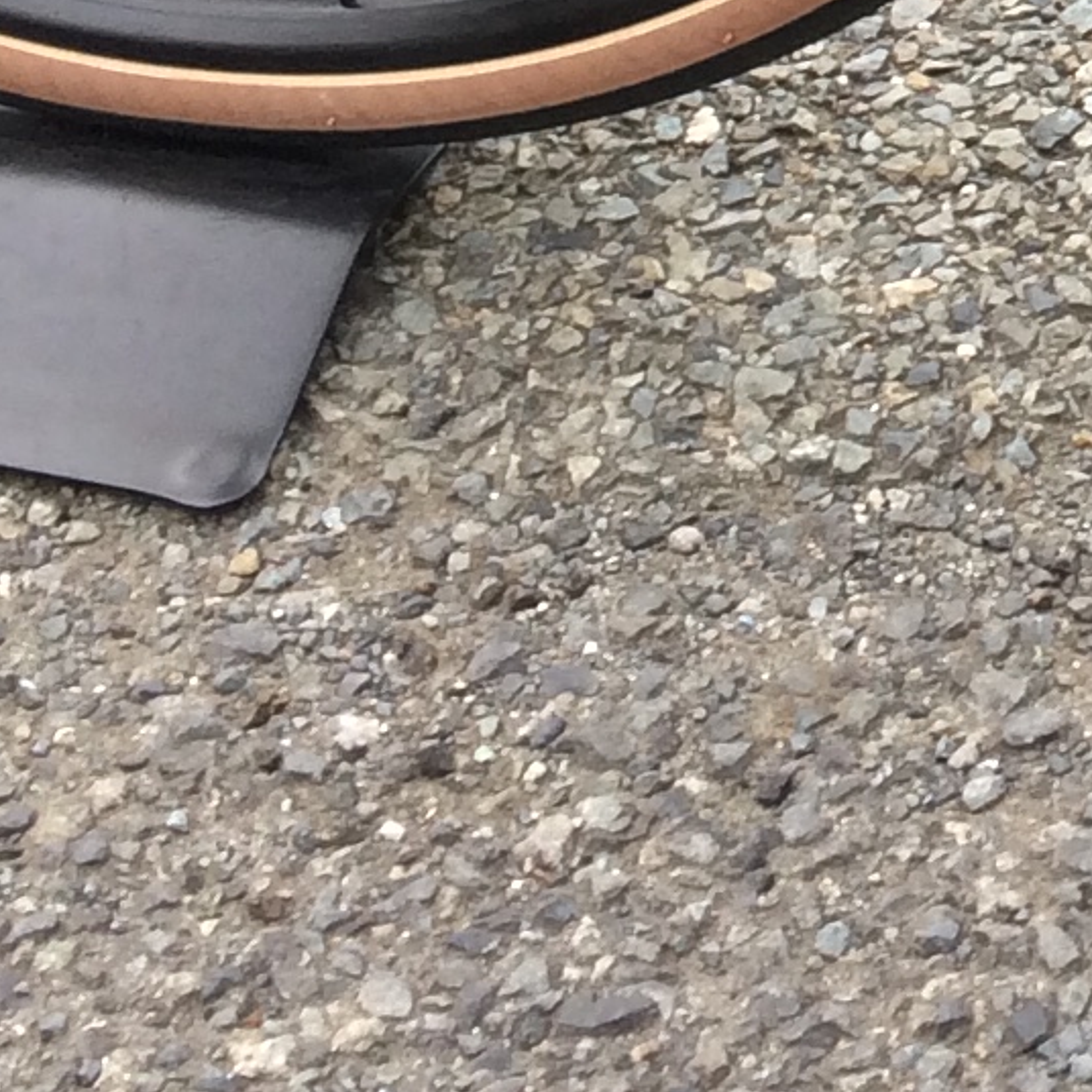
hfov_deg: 10.4
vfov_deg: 10.1
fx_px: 5568
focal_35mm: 156
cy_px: -1284
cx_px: 2072
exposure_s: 1/60
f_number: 2.2
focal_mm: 4.15
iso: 32
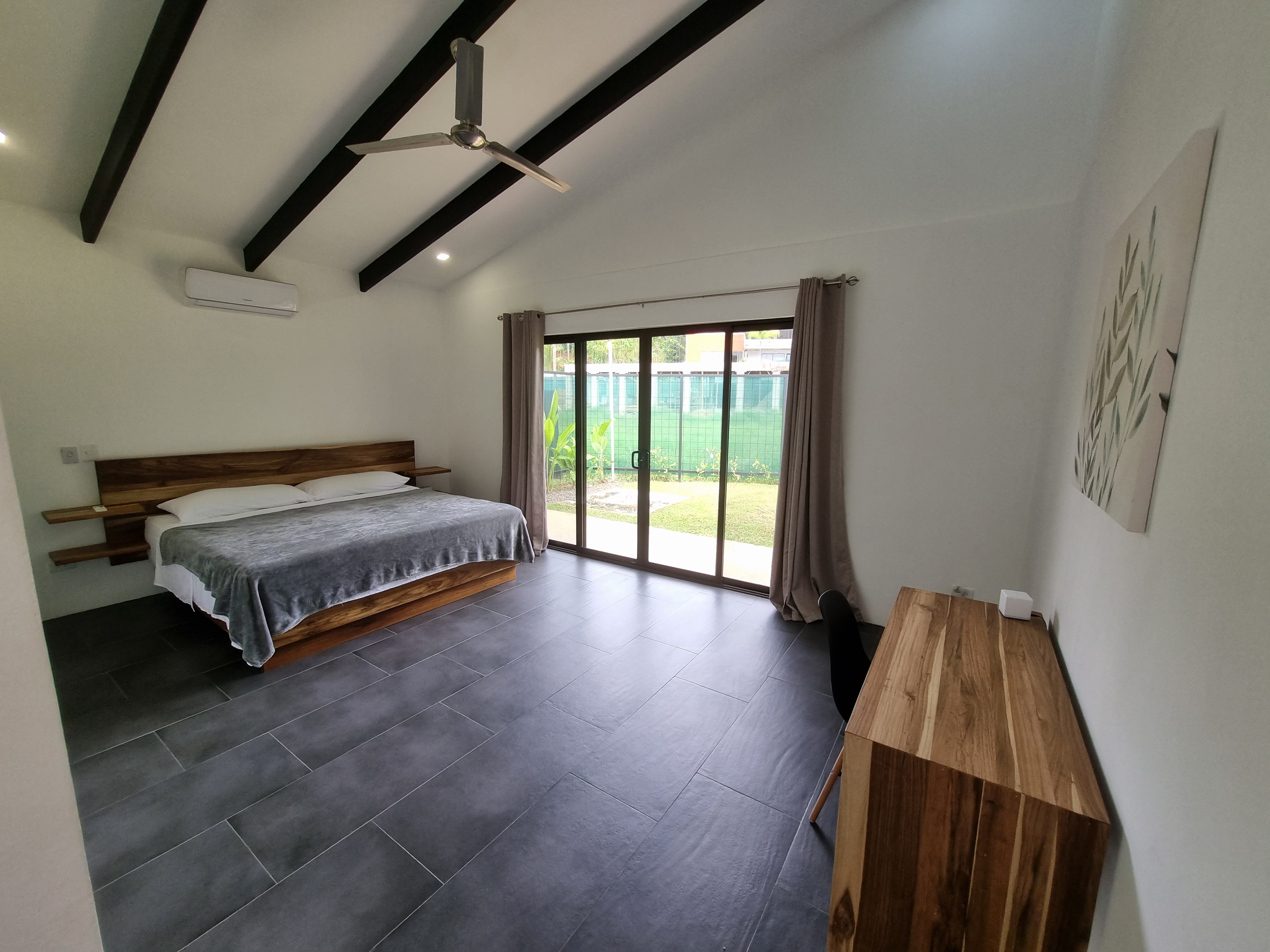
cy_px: 476
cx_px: 635
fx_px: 477
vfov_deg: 89.9
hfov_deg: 106.2
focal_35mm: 13
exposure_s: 1/60
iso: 50
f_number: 2.2
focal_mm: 1.74
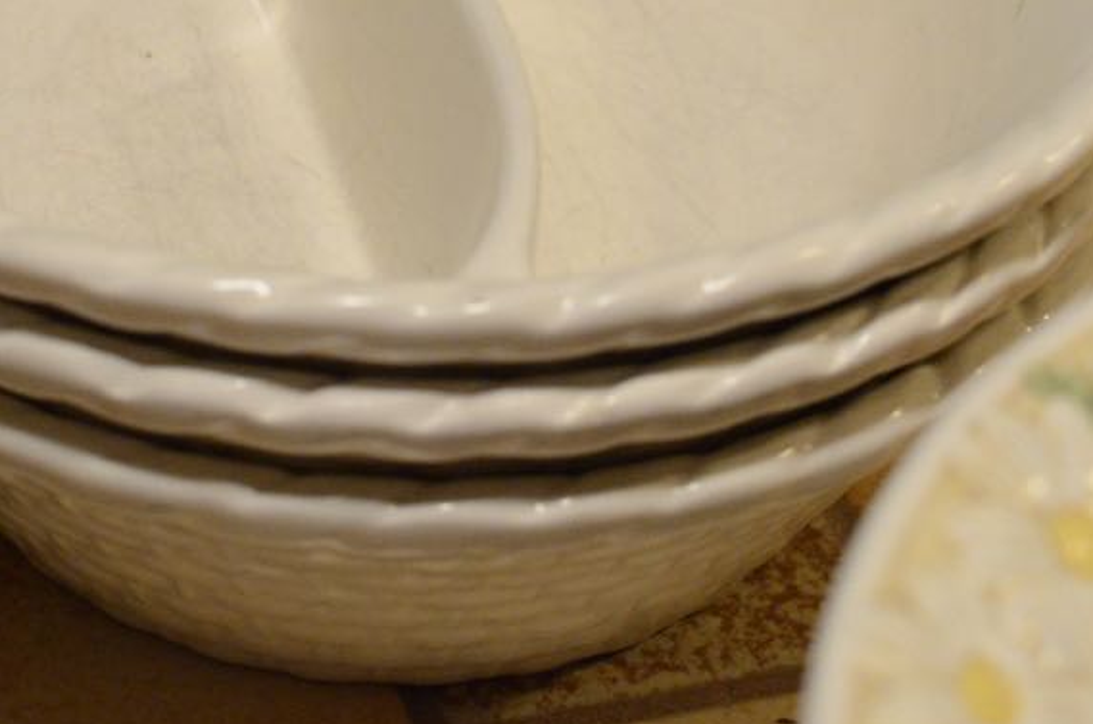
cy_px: -81
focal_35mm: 118
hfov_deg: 17.3
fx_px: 3579
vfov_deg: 11.4
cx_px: 428
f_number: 4.5
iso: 2500
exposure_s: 1/125
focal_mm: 35
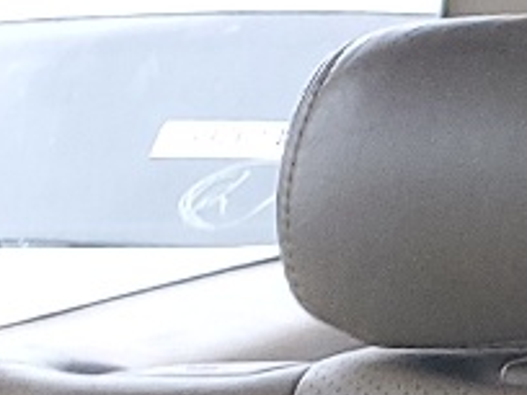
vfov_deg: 7.0
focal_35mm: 204
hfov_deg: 8.1
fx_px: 3106
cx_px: 1661
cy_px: 816
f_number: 1.5
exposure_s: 1/60.2
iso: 103
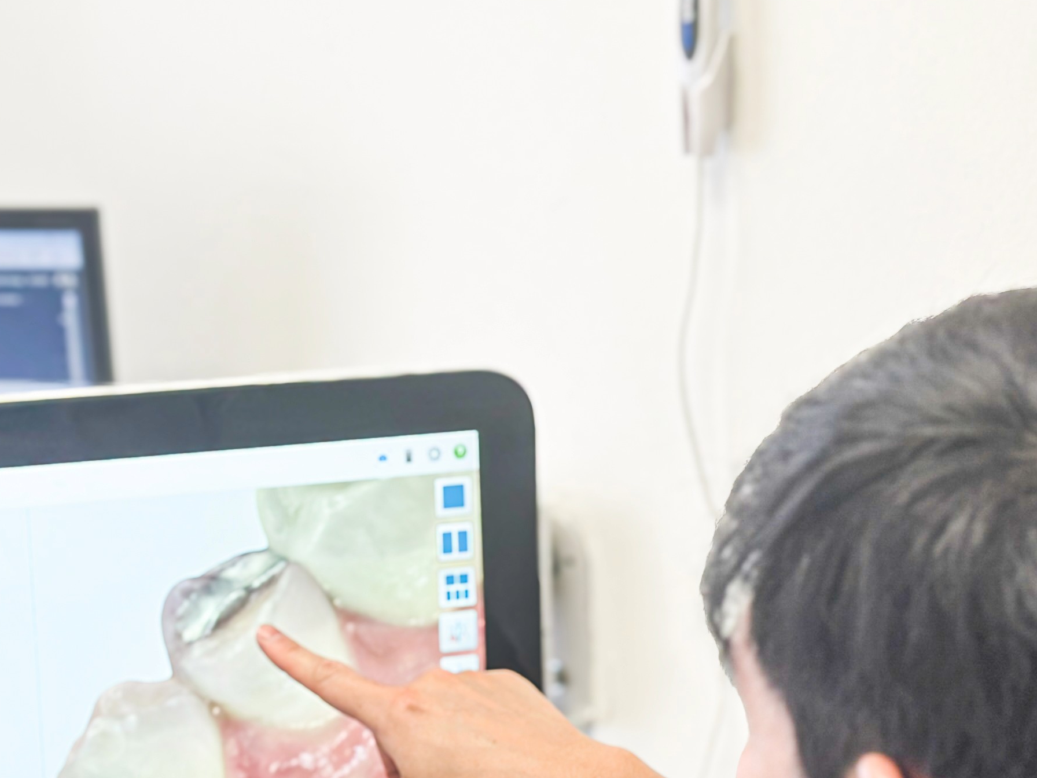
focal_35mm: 108
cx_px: 399
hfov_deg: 18.2
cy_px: 645
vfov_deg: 13.6
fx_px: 3235
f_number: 1.8
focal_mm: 6.86
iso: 80
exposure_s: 1/160
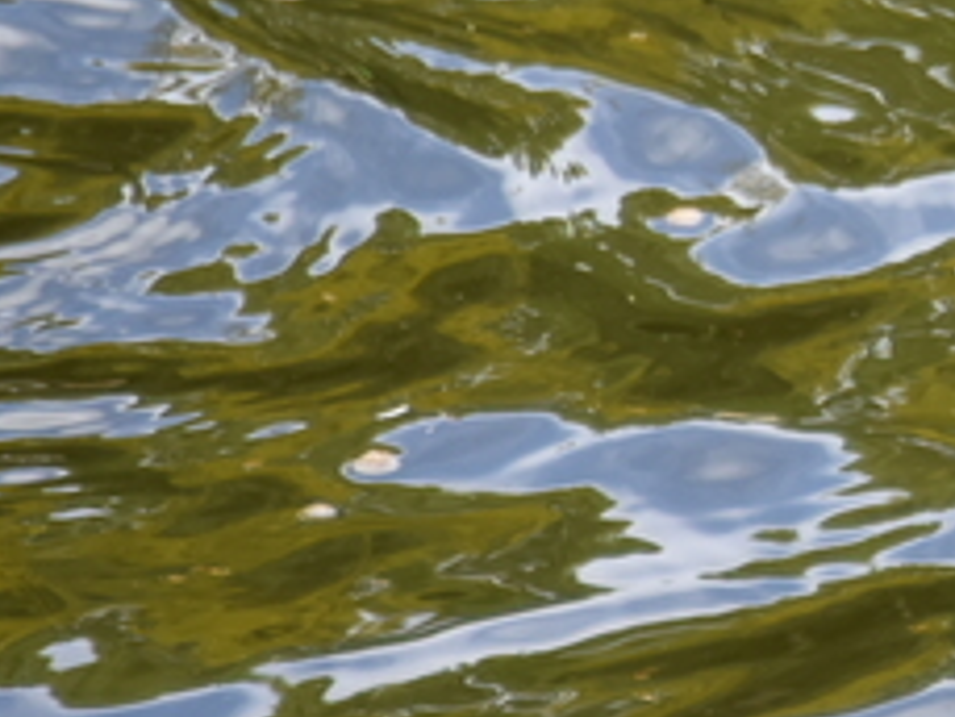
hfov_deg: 1.2
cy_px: -163
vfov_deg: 0.9
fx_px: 44523
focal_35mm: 1613
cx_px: 2198
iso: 720
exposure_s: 1/640
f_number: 5.6
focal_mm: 300
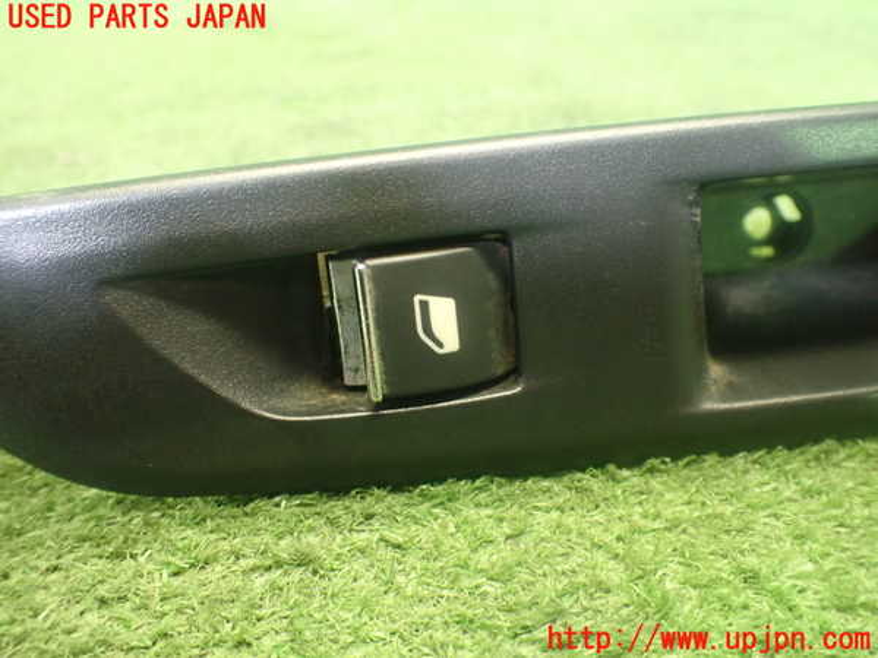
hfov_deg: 60.0
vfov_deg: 46.8
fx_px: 761
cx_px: 439
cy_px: 329
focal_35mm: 30
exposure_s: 1/50
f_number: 2.3
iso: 800
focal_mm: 5.4
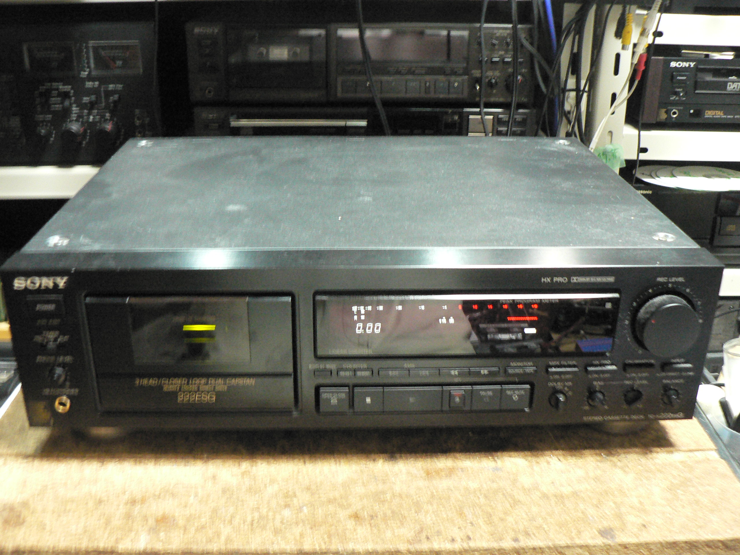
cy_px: 278
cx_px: 370
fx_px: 770
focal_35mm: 36
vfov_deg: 39.7
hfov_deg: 51.4
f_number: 2.8
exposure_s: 1/5
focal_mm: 6
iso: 400
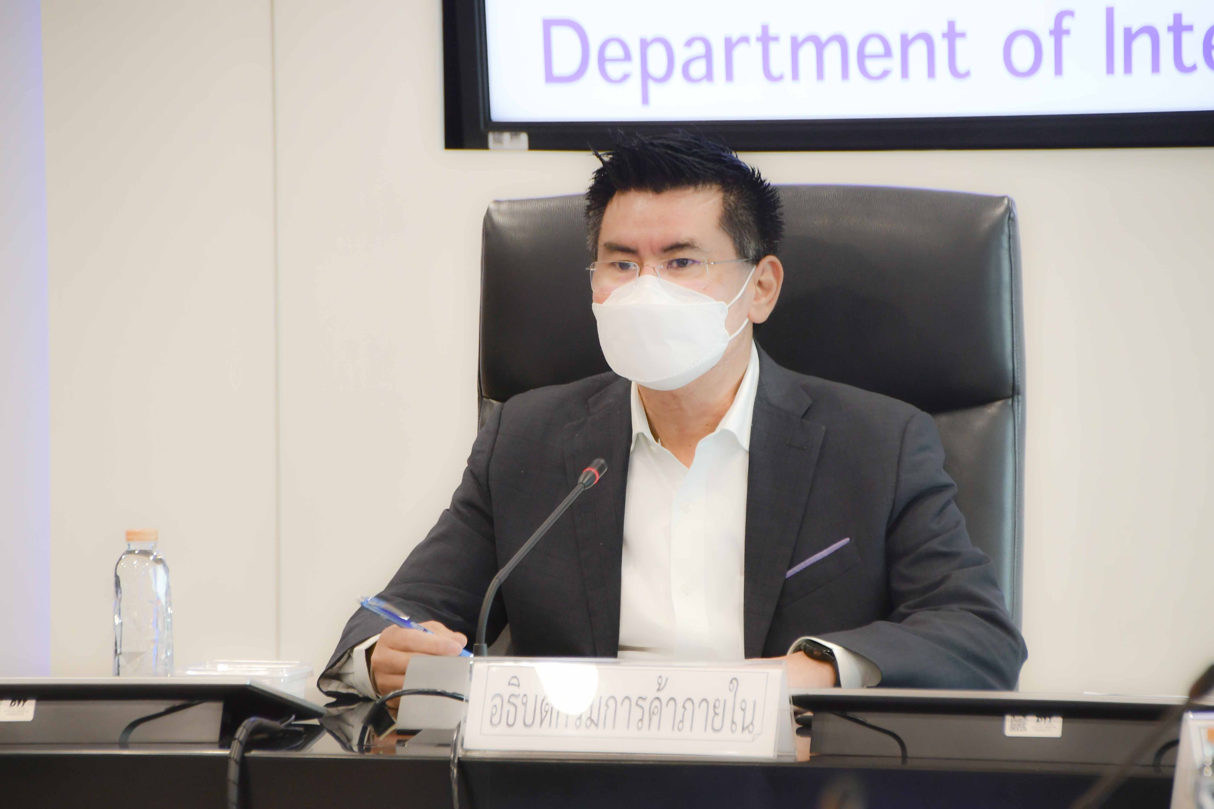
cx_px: 607
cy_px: 404
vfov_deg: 5.9
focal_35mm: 232
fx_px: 7823
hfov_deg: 8.9
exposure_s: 1/60
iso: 1250
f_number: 6
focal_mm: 155
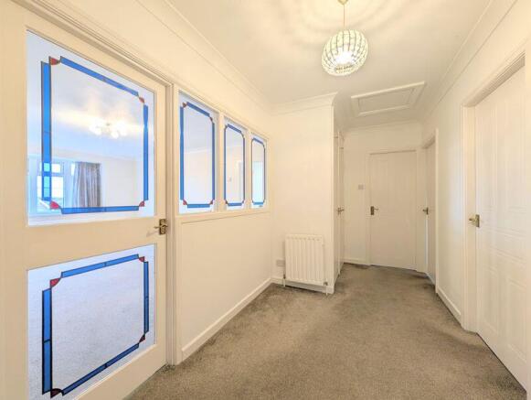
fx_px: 184
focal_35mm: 12
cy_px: 200
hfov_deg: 110.5
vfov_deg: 94.6
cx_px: 266
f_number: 1.7
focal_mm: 2.02
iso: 97
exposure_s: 1/100
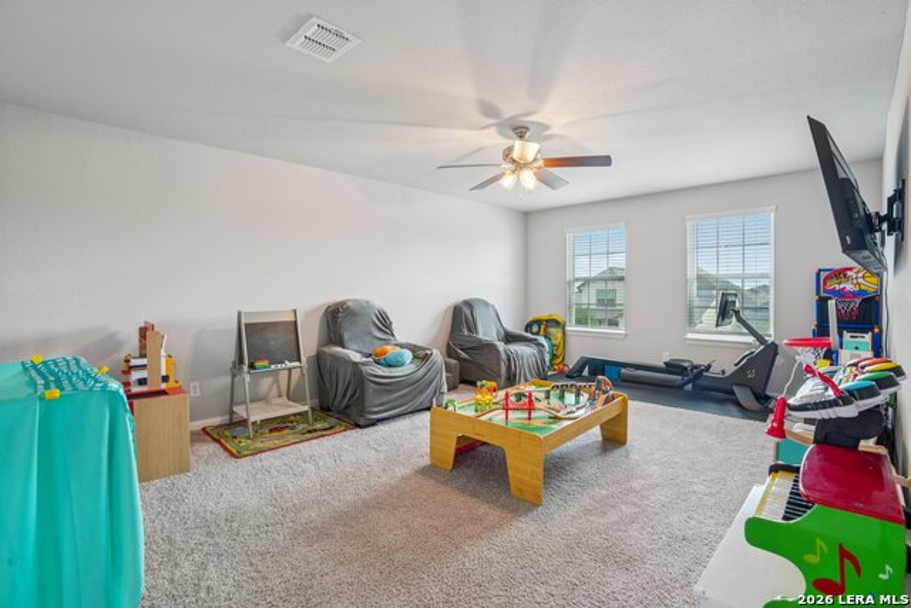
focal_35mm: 16
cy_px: 304
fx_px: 405
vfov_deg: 73.8
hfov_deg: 96.7
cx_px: 456
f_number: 8
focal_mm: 16
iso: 400
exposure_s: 1/10
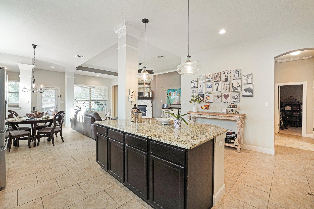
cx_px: 157
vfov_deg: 81.2
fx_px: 122
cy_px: 104
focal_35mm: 14
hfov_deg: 104.3
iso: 400
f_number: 8
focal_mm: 14
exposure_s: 1/15
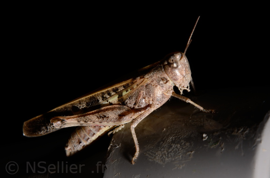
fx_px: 954
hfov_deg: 16.1
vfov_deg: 10.7
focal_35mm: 128
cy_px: 89
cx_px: 135
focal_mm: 85
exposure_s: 1/60
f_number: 25
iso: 100
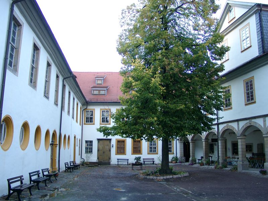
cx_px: 134
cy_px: 100
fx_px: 263
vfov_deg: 41.8
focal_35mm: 34
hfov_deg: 54.0
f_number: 2
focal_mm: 7.13
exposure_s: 1/43.5
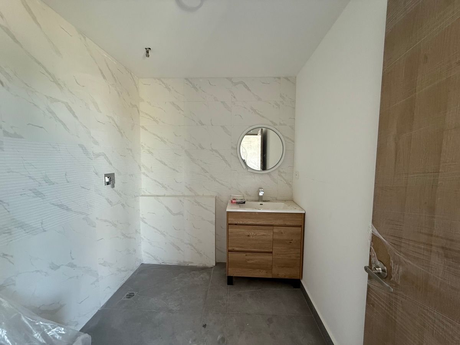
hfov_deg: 102.1
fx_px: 186
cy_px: 172
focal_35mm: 14
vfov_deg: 85.7
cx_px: 230
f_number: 2.2
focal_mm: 2.22
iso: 320
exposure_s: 1/85
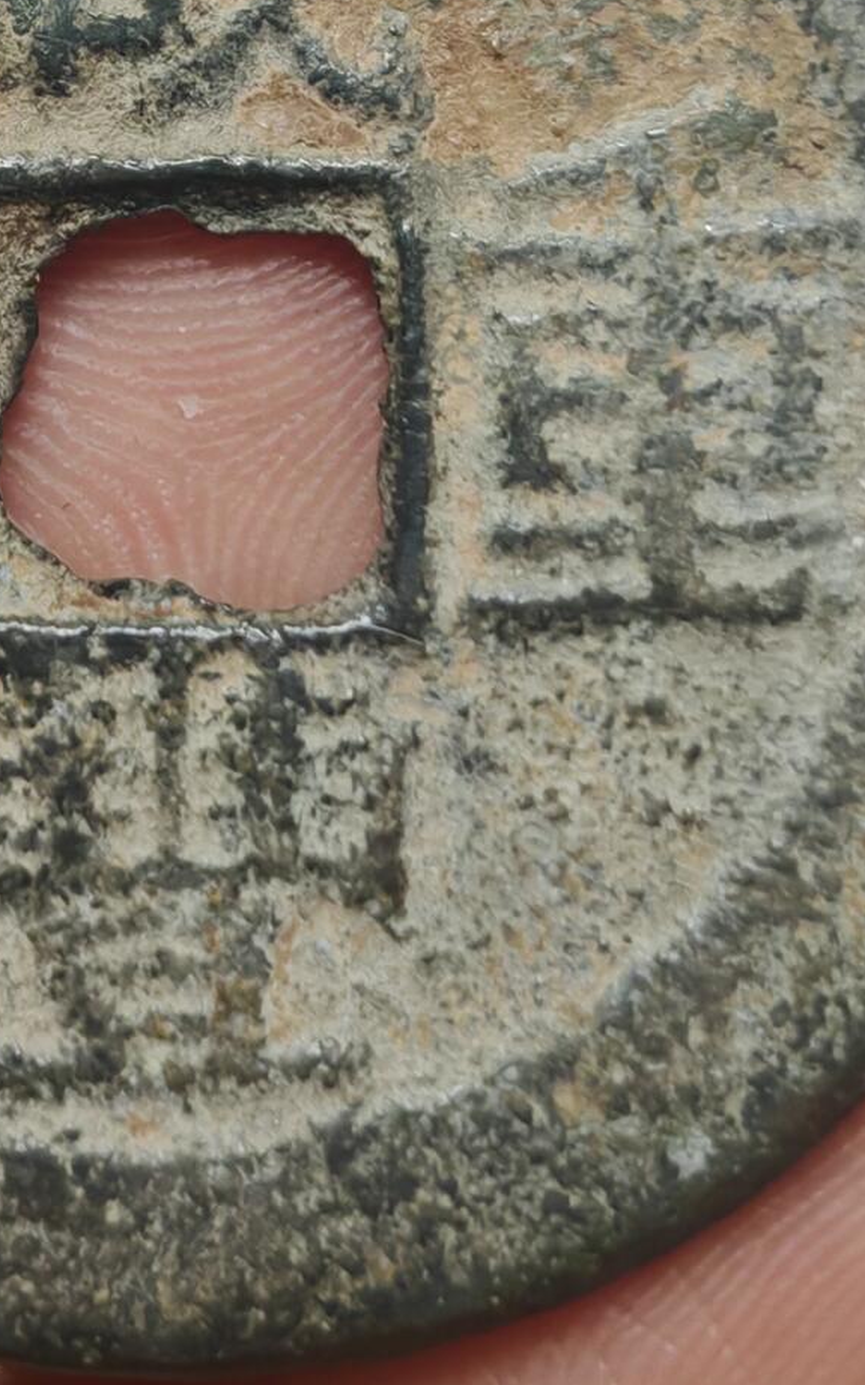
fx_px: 7431
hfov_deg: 6.7
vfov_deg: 10.6
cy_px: 393
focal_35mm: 197
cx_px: 248
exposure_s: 1/100
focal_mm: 7.62
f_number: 1.6
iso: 100
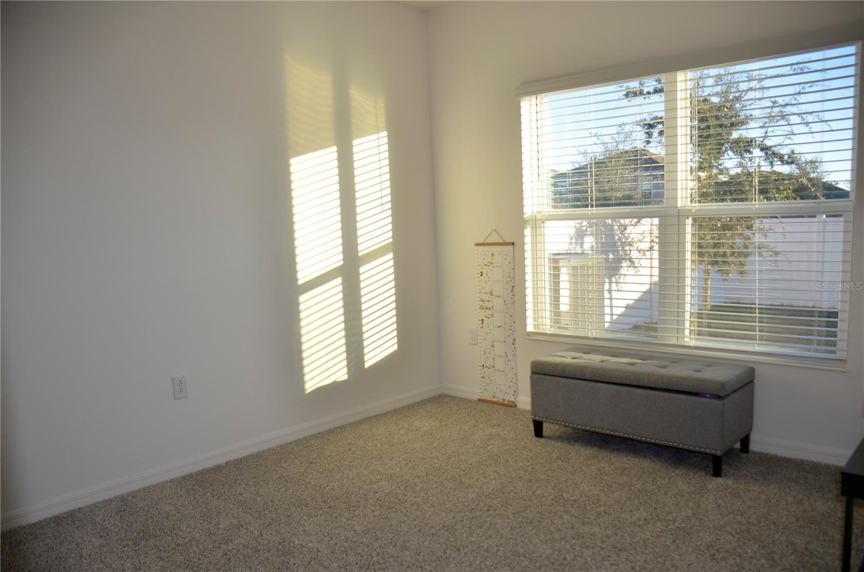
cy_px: 286
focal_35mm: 27
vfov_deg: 47.7
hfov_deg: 67.5
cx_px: 432
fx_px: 647
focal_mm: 18
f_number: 4
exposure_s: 1/250
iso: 200
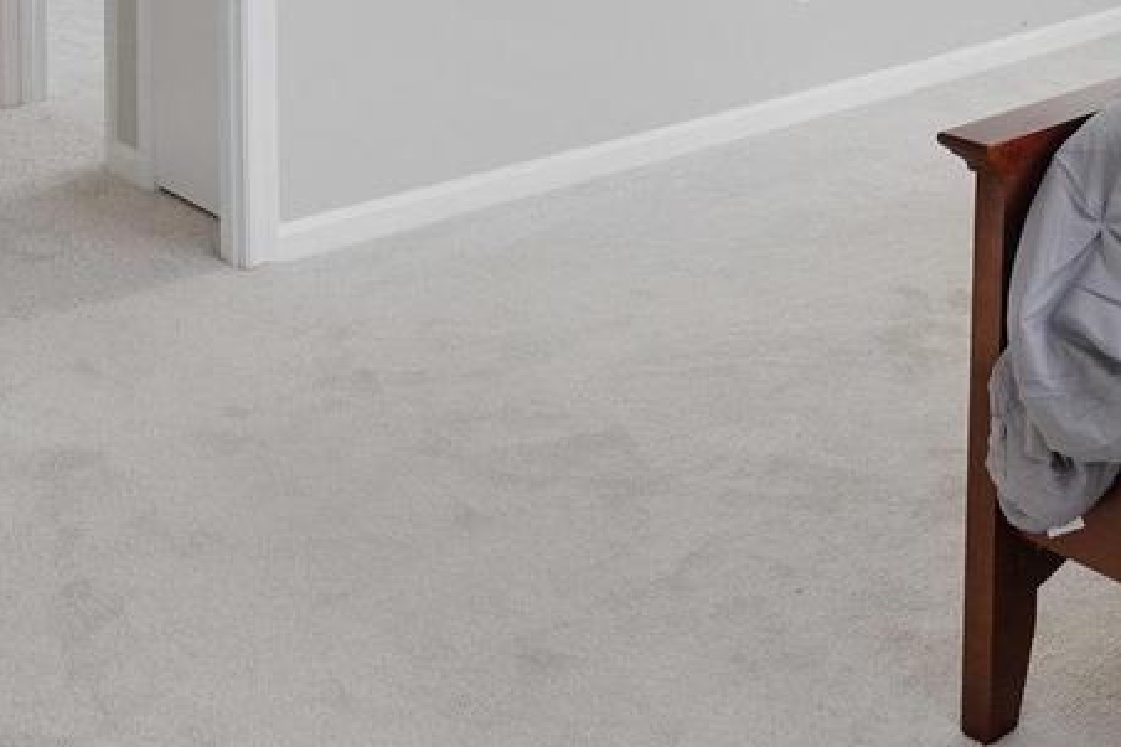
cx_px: 987
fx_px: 1587
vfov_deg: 22.5
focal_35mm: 51
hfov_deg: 36.7
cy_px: -318
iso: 1250
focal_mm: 16
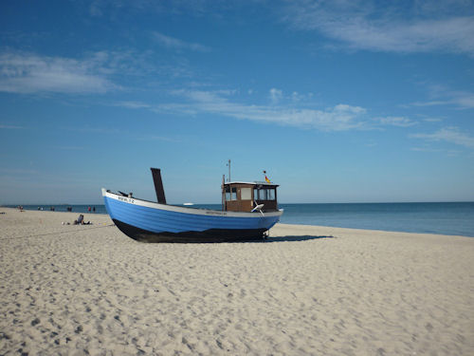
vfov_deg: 42.9
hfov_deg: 55.4
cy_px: 178
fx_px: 452
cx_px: 237
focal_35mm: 33
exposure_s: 1/320
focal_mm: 5.5
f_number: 8
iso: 80
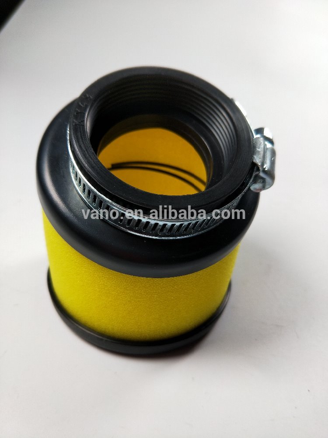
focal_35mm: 25
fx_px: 316
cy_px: 219
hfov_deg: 54.9
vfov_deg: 69.4
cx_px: 164
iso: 33
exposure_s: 1/155
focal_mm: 4.27
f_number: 1.7
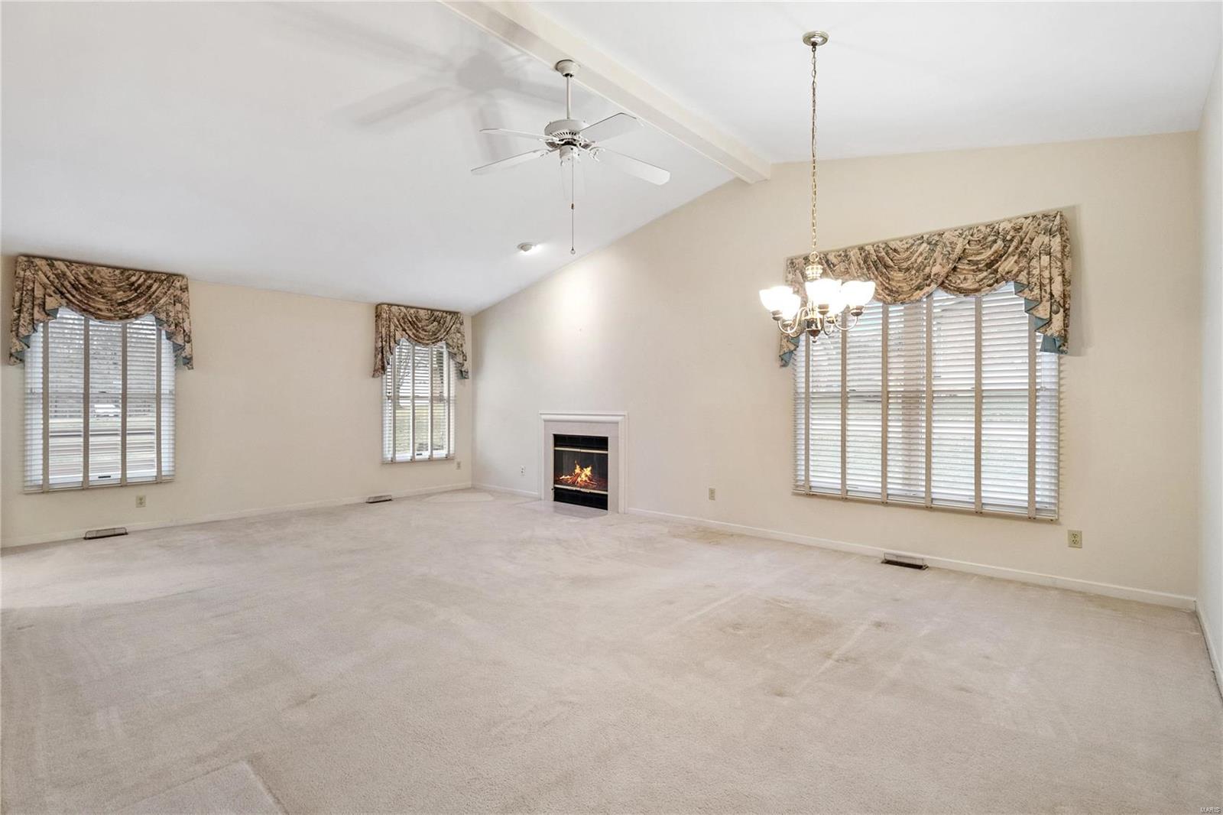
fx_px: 543
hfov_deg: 96.7
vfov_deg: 73.7
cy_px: 408
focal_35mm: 16
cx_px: 612
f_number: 8
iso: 400
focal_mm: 8
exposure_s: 1/4
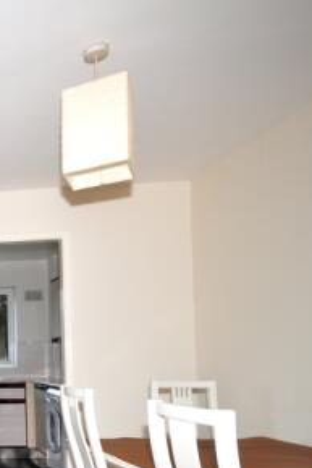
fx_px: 441
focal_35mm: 34
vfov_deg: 53.2
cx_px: -144
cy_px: 351
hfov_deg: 27.9
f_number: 4
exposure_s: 1/60
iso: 200
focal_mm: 10
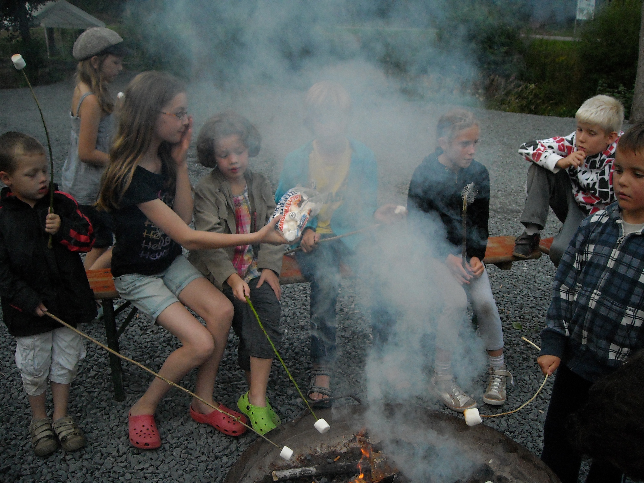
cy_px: 242
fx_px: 651
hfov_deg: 52.6
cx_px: 322
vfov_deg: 40.7
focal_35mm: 35
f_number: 2.8
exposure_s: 1/250
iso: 270
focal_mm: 5.7
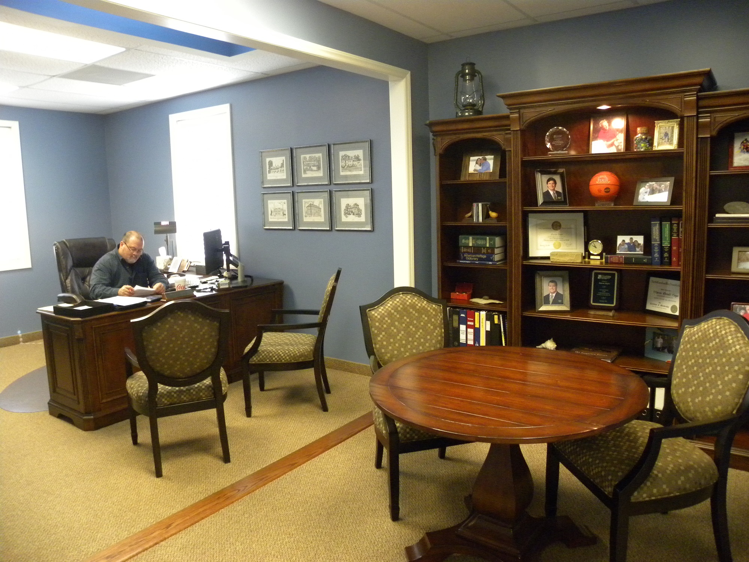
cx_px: 374
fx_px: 563
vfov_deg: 53.1
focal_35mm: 26
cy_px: 281
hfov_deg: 67.3
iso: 400
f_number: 2.8
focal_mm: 4.6
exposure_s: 1/43.5
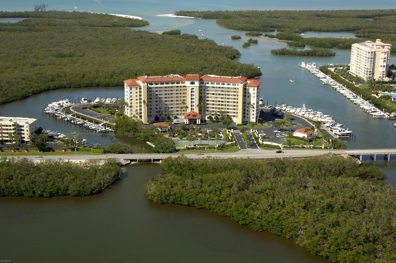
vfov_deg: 25.7
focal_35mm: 52
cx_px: 198
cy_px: 132
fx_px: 577
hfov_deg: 37.9
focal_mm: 35
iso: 400
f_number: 7.6
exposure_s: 1/1000
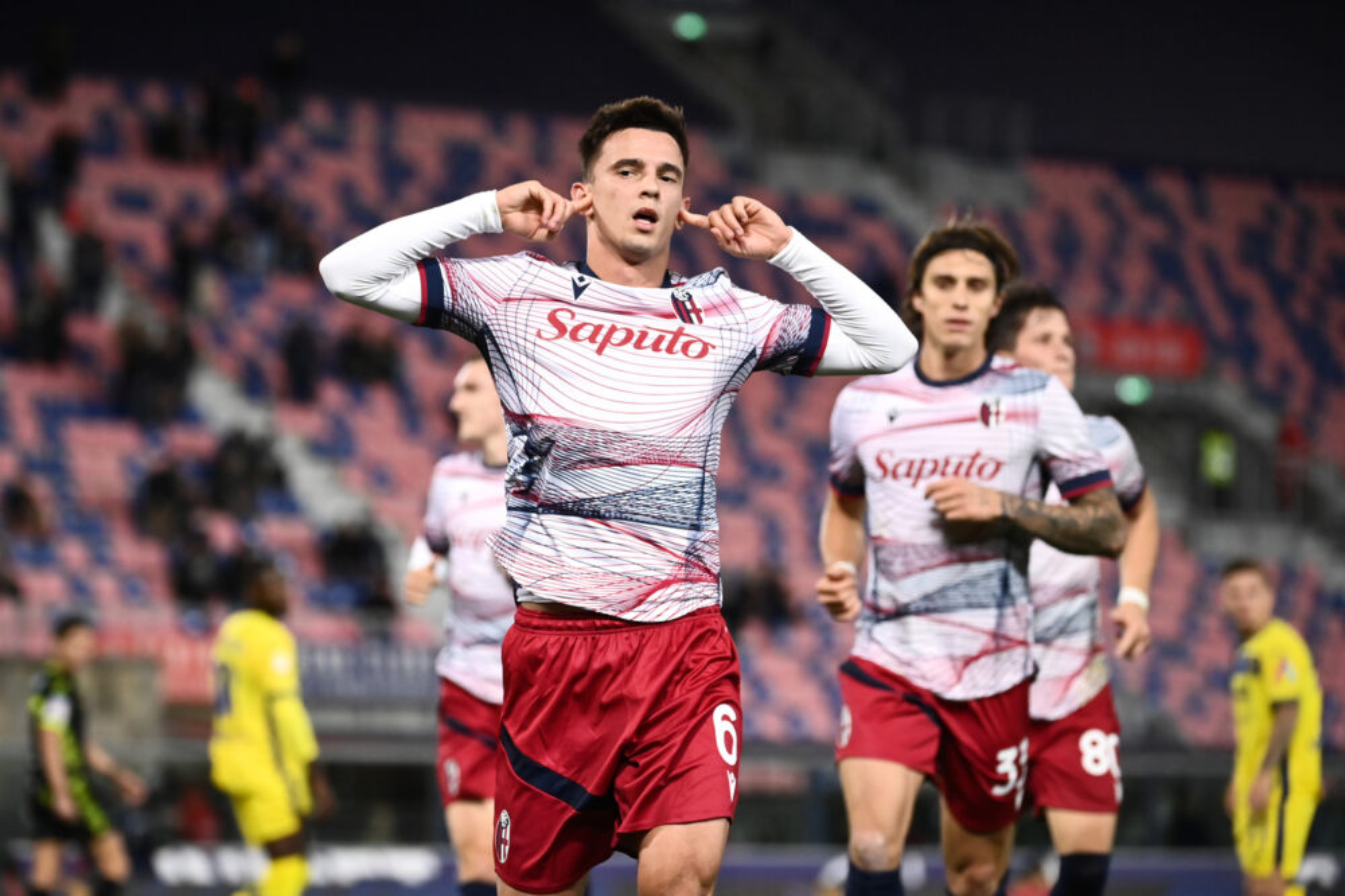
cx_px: 672
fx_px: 7096
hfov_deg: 10.8
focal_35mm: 190
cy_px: 448
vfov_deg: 7.2
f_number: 4
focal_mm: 190
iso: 2500
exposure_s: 1/1600
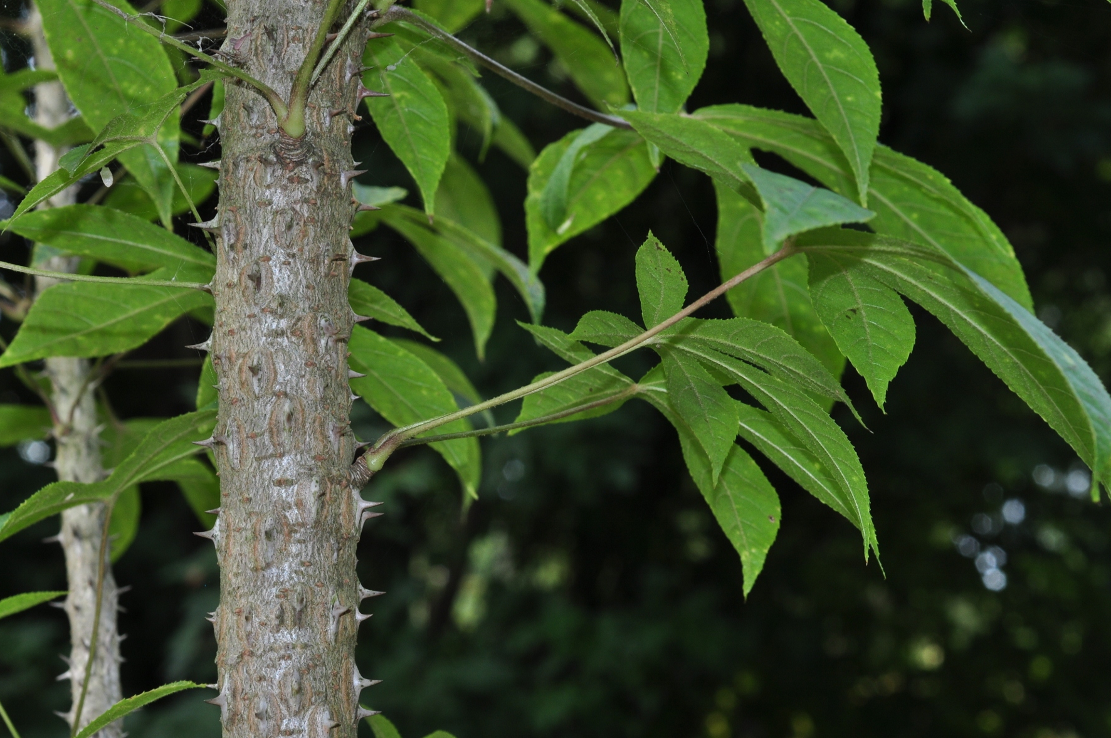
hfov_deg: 19.7
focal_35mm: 104
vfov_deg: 13.1
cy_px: 401
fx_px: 3206
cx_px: 493
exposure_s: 1/60
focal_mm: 60
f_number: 11
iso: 200
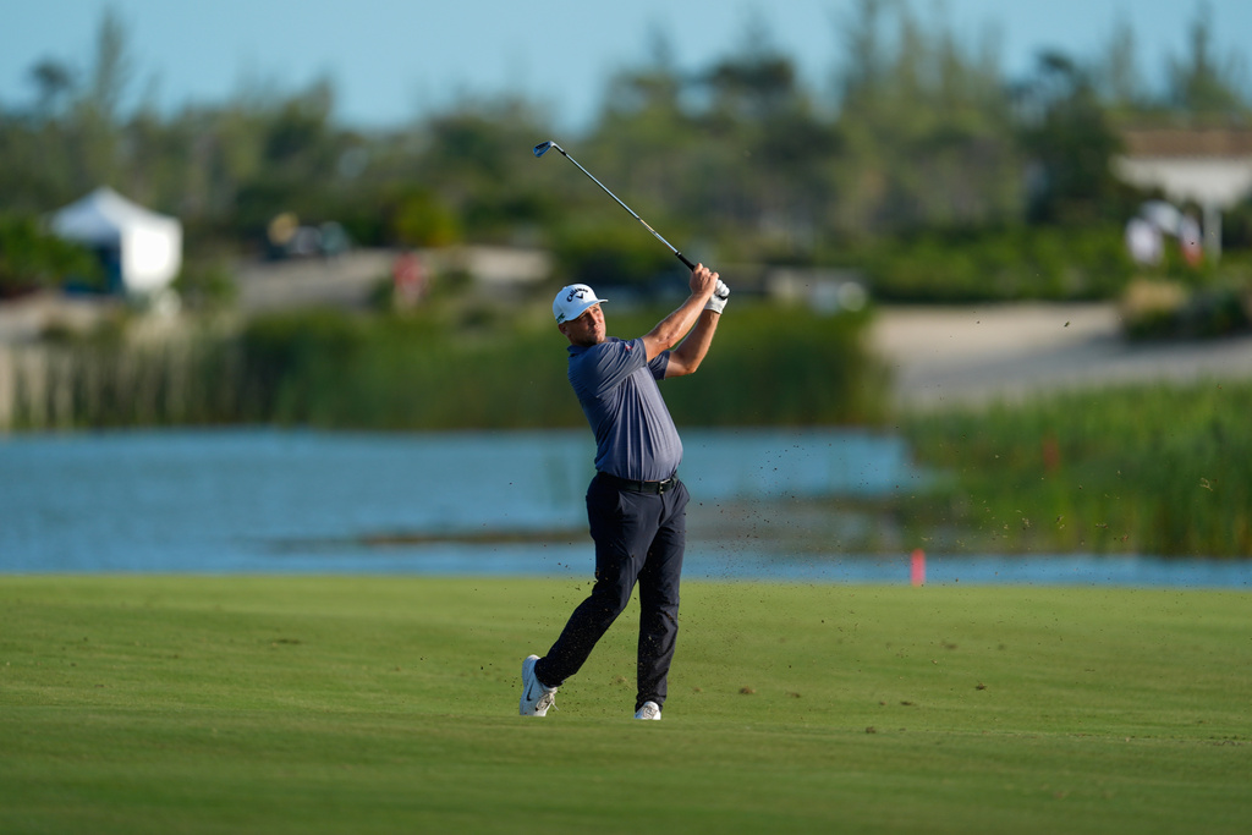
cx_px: 626
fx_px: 20868
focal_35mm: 600
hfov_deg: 3.4
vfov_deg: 2.3
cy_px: 418
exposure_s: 1/1250
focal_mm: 600
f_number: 4
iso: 200
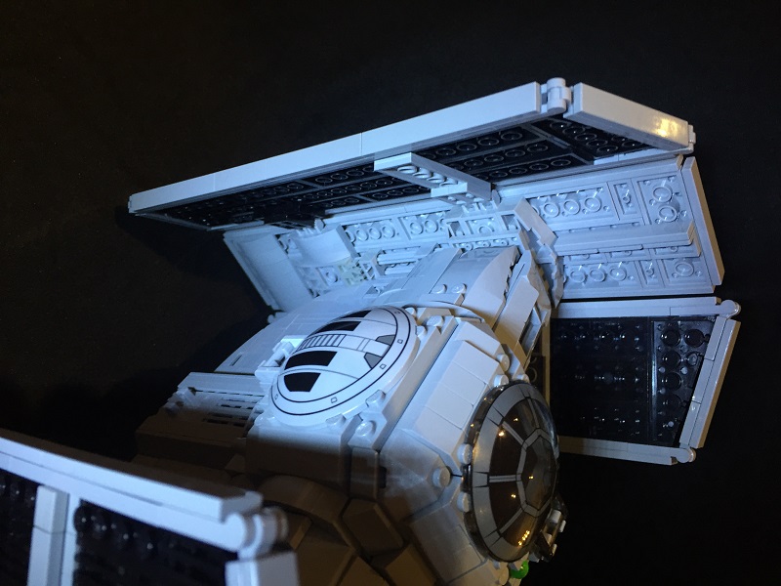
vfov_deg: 48.2
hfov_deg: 61.7
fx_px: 654
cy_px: 293
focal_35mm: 29
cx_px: 390
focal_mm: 4.15
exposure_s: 1/33
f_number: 2.2
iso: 125
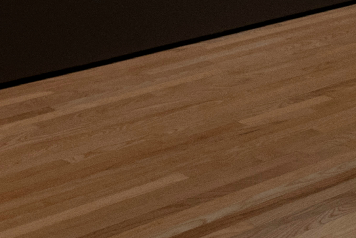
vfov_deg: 9.7
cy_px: -278
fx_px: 1286
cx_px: 237
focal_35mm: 130
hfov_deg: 15.7
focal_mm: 24
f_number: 8
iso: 400
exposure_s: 1/1.67
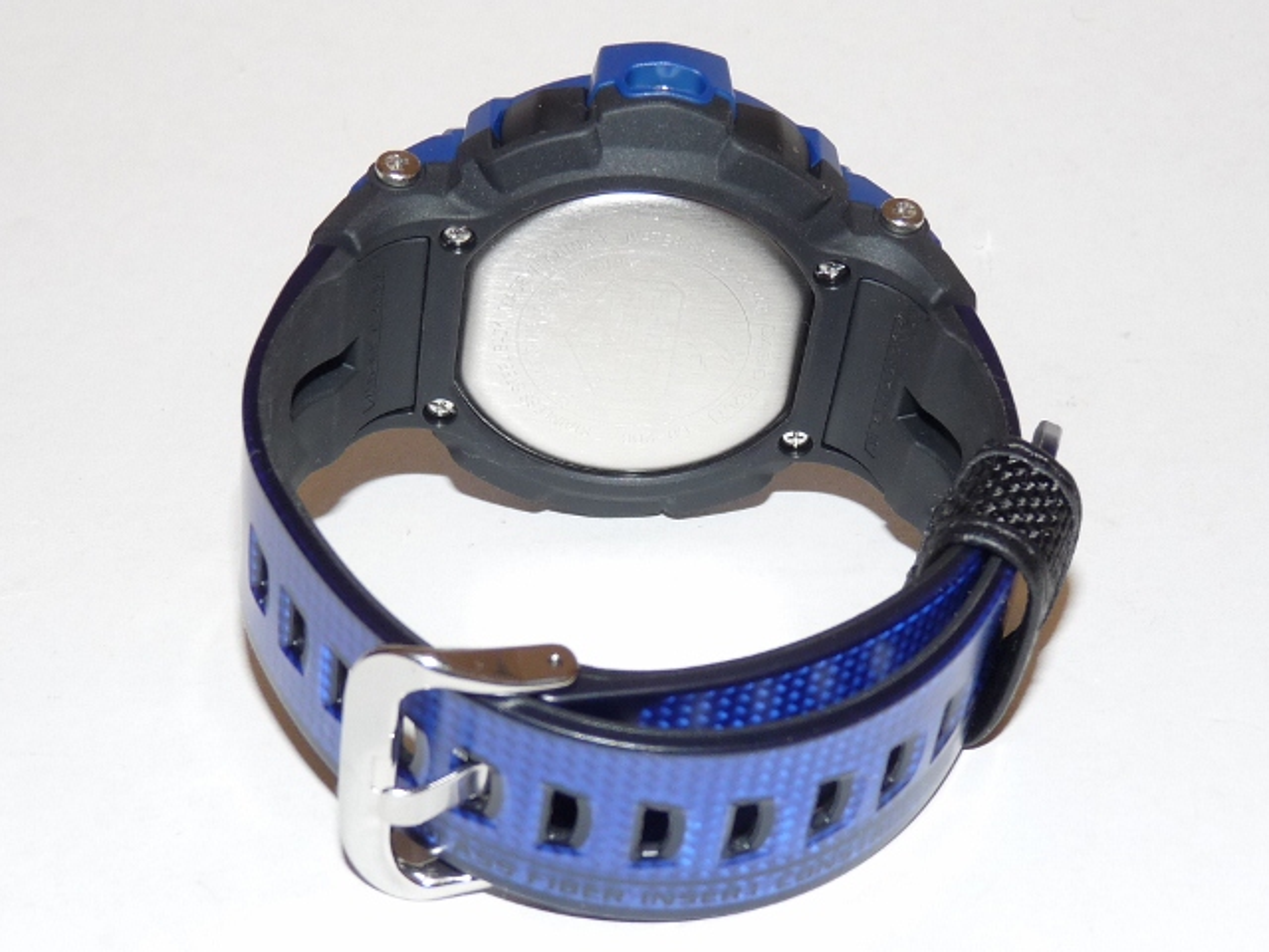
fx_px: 2933
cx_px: 634
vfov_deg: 18.4
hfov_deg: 24.4
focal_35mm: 80
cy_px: 476
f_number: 3.2
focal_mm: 8
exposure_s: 1/30
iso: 100
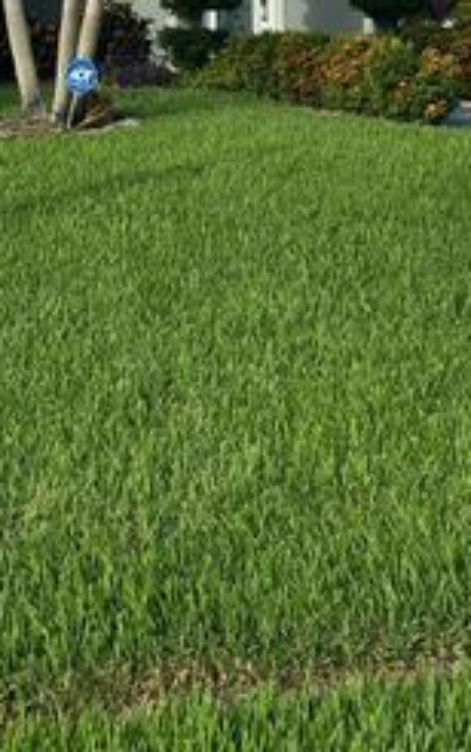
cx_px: 257
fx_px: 1415
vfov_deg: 25.5
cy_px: -234
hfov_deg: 18.9
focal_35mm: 69
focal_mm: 6.86
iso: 80
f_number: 1.78
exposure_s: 1/3861
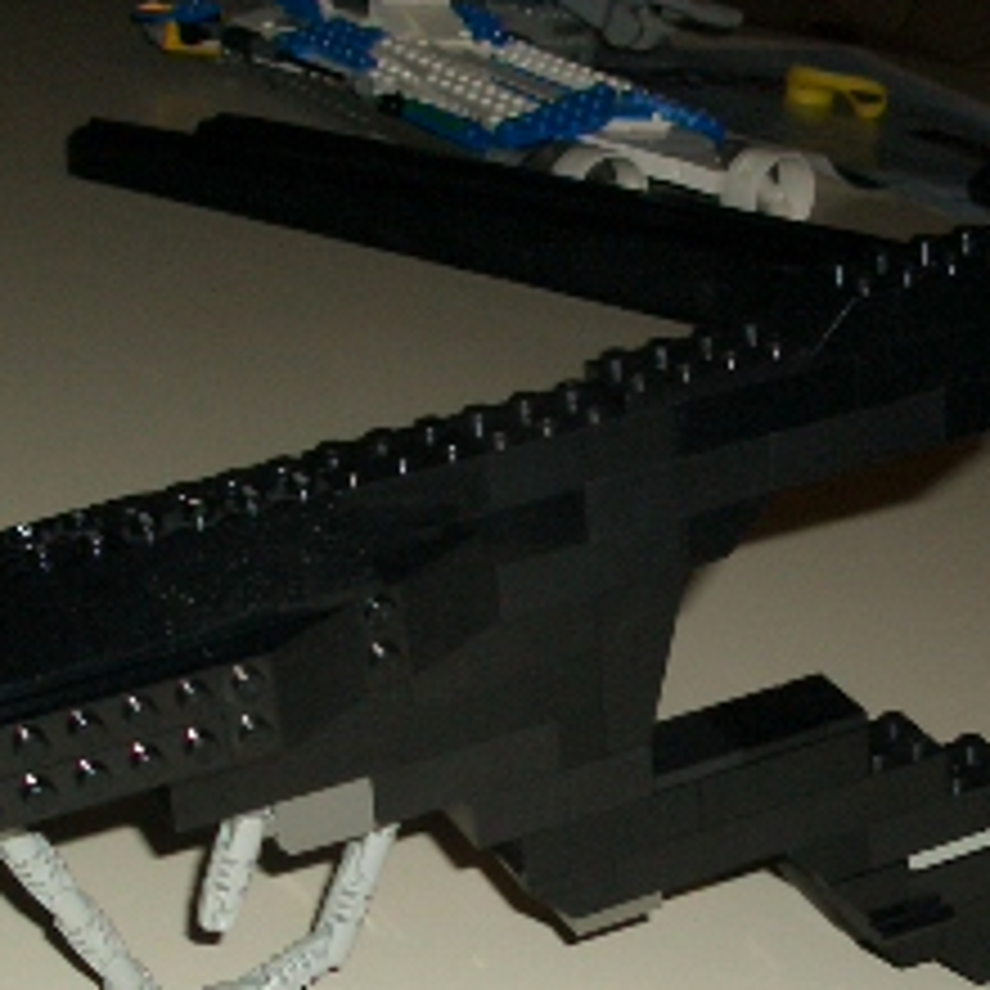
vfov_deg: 19.2
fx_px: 2912
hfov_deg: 19.3
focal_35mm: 90
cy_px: 716
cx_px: 482
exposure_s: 1/60
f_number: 4.3
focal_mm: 5.8
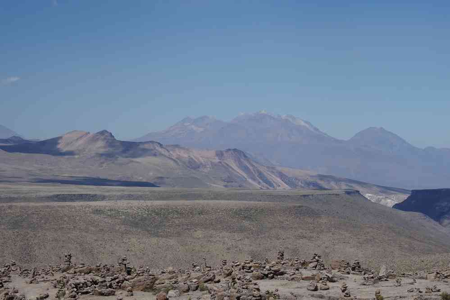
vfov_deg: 13.0
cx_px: 225
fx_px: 1312
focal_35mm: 105
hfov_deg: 19.5
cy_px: 150
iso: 200
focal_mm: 70
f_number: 11
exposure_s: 1/200
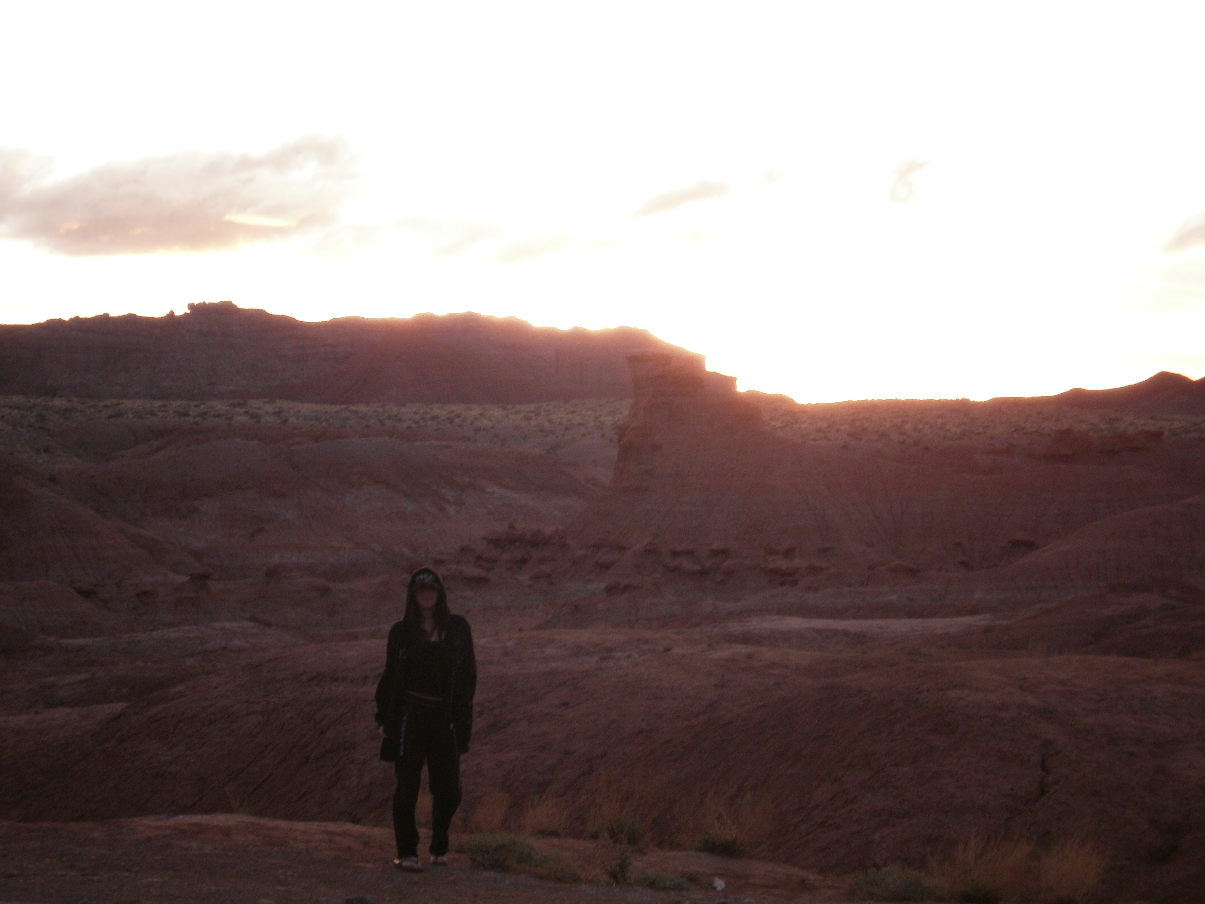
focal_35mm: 73
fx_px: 2541
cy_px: 452
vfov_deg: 20.2
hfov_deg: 26.7
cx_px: 602
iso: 125
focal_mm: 12.95
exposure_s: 1/40
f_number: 4.8
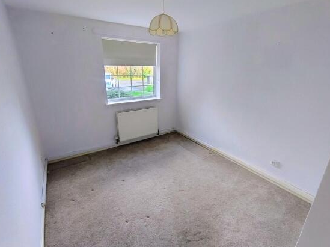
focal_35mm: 17
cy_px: 119
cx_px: 167
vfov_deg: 74.6
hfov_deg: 91.1
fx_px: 162
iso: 178
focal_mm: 1.66
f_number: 2.2
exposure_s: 1/33.3
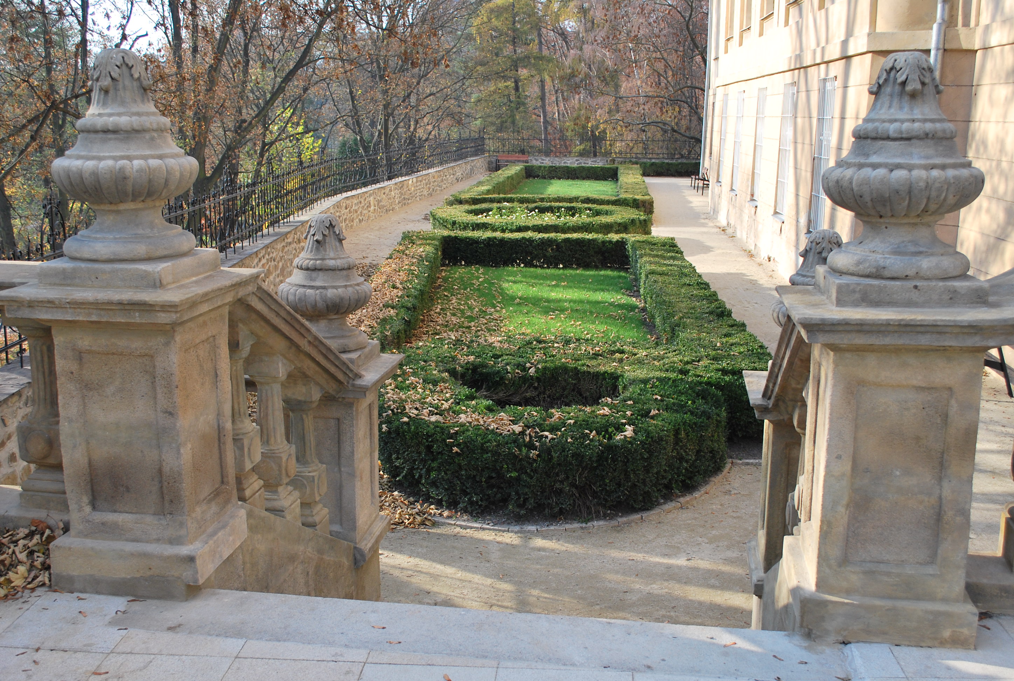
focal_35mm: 39
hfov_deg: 49.5
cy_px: 340
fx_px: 1101
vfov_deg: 34.4
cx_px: 507
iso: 200
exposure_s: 1/250
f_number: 6.3
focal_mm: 26
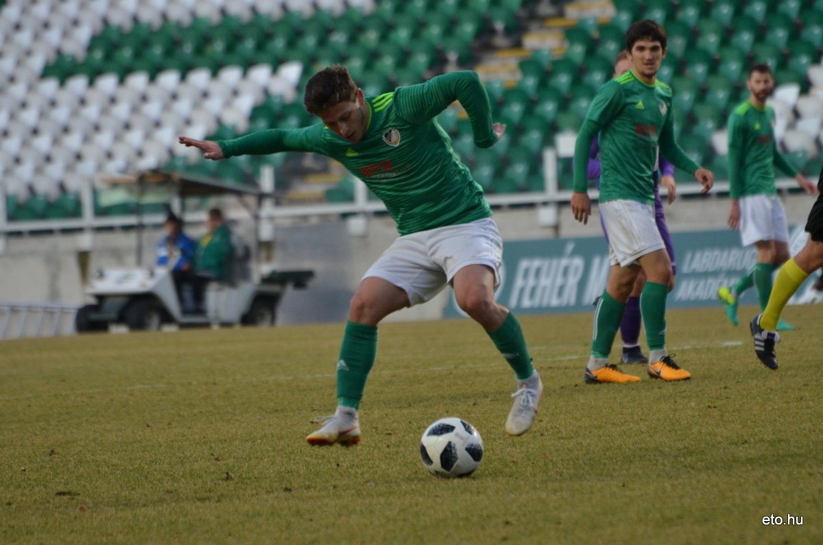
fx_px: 10267
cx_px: 412
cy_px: 272
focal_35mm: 450
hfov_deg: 4.6
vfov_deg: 3.0
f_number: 5.6
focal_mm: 300
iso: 1250
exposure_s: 1/500
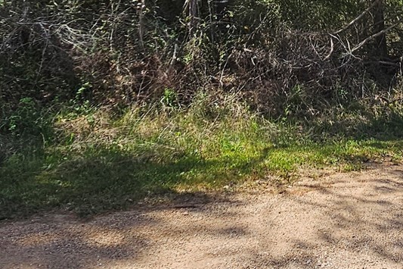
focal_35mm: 52
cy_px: -110
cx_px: 315
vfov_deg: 22.3
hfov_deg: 37.0
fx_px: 582
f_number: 2.2
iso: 50
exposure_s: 1/1437
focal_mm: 2.2
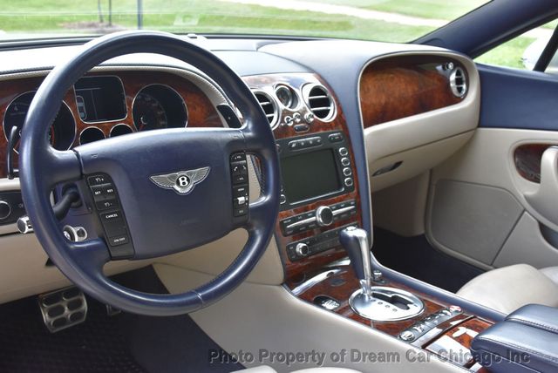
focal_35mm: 39
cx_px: 279
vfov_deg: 34.3
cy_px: 186
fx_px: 605
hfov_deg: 49.5
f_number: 6.3
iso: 800
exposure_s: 1/160
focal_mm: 26
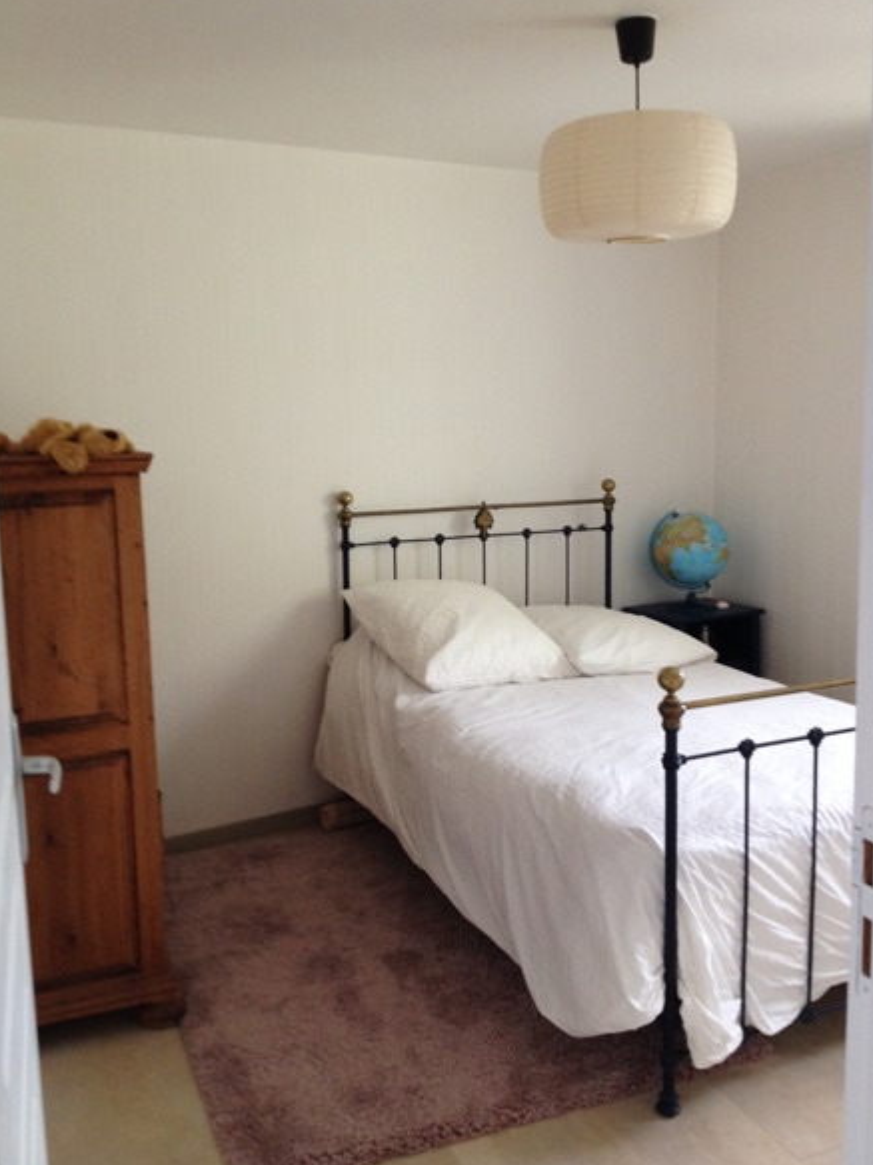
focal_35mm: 36
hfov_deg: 39.6
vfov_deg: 51.4
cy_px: 572
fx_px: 1211
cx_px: 441
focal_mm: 4.28
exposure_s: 1/20
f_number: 2.4
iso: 160
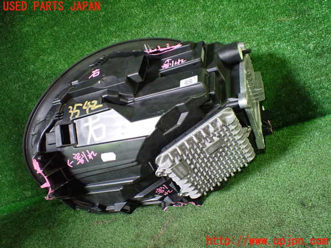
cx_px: 166
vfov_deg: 46.8
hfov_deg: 60.0
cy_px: 124
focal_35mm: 30
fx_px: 287
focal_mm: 5.4
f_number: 2.3
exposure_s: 1/50
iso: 800
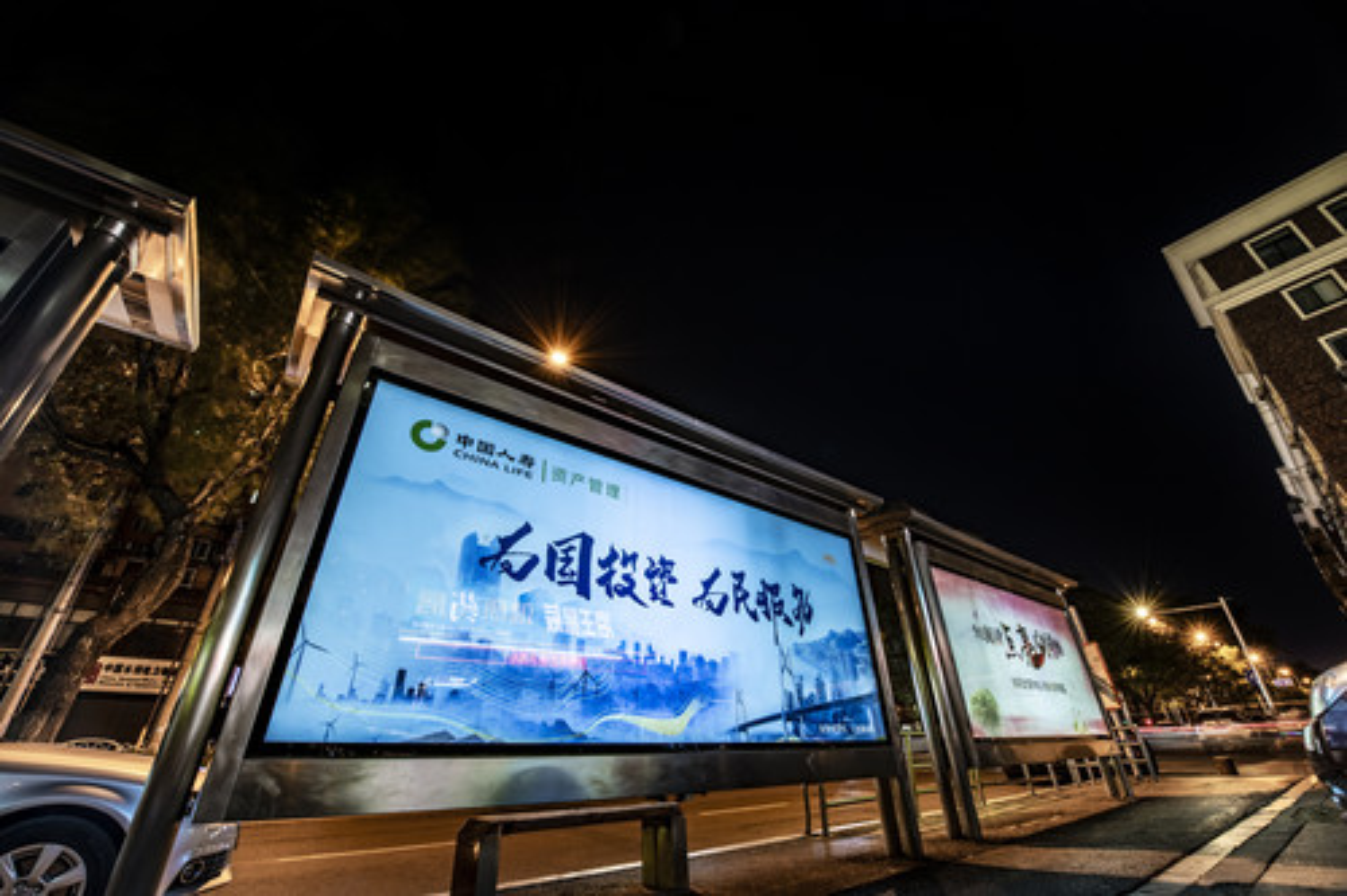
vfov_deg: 81.2
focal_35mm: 14
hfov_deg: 104.3
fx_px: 524
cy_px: 448
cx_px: 674
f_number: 11
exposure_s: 4
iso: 100
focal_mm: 14
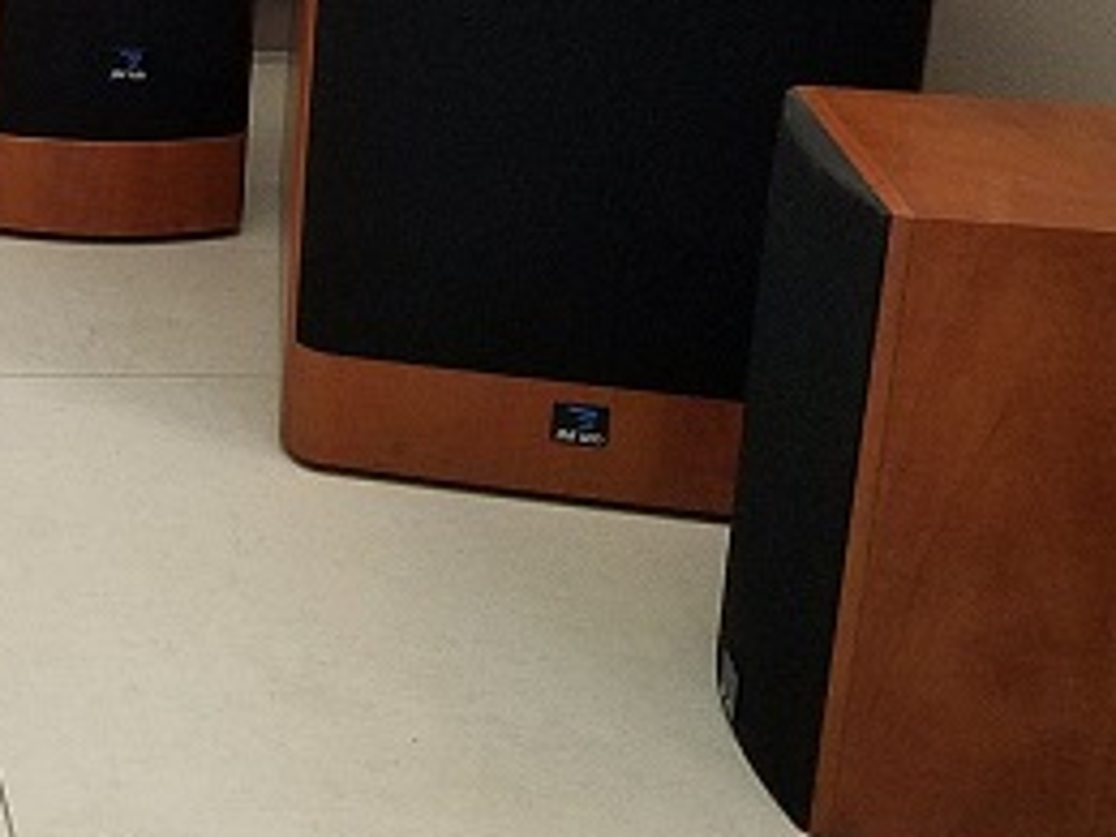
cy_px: -176
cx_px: -223
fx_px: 2321
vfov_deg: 19.2
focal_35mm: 72
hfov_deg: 24.5
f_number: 1.7
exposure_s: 1/40
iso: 160
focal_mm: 4.2
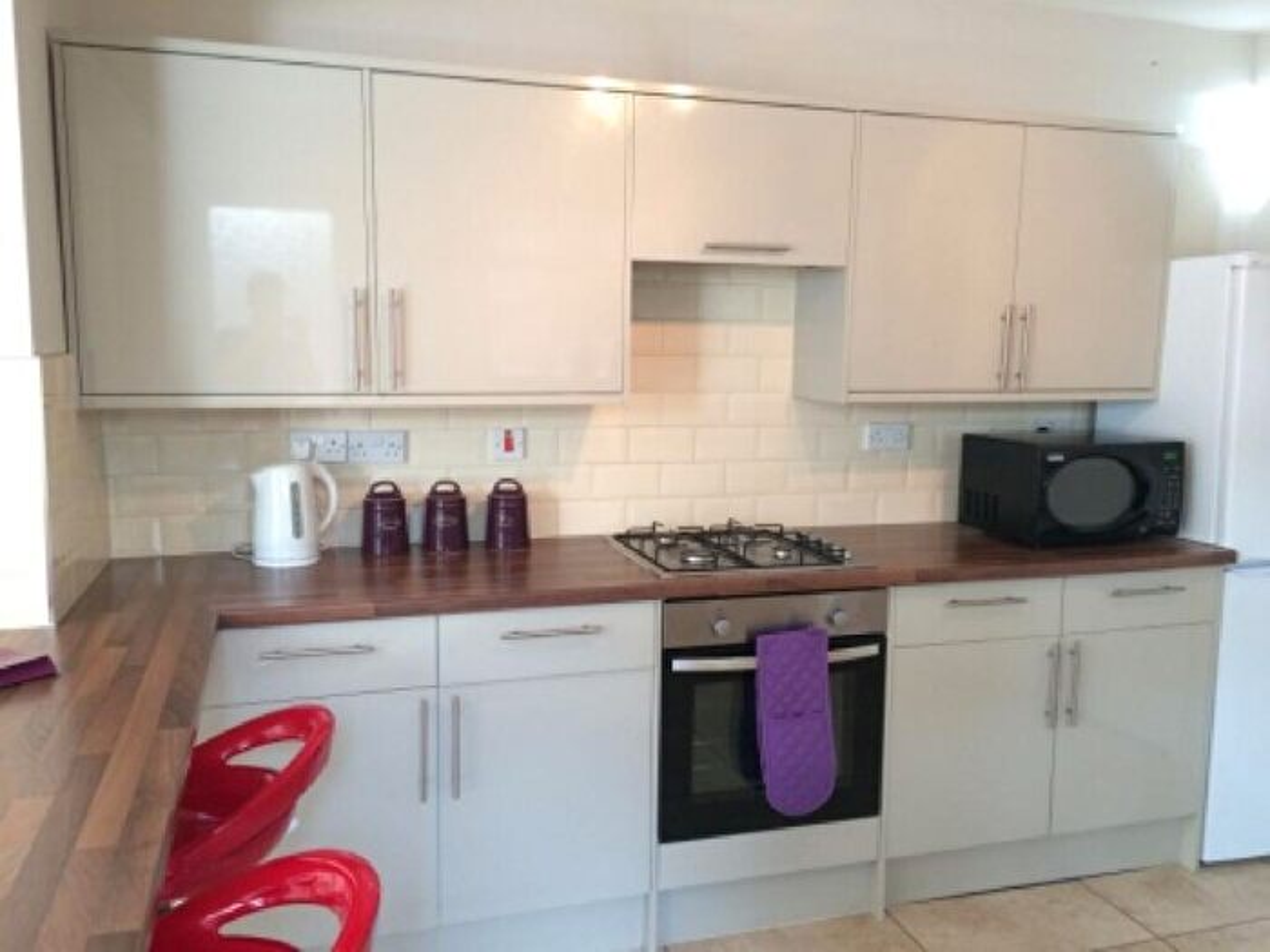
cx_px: 635
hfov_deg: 61.7
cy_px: 476
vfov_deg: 48.2
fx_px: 1064
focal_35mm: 29
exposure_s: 1/30
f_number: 2.2
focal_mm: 4.15
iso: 125
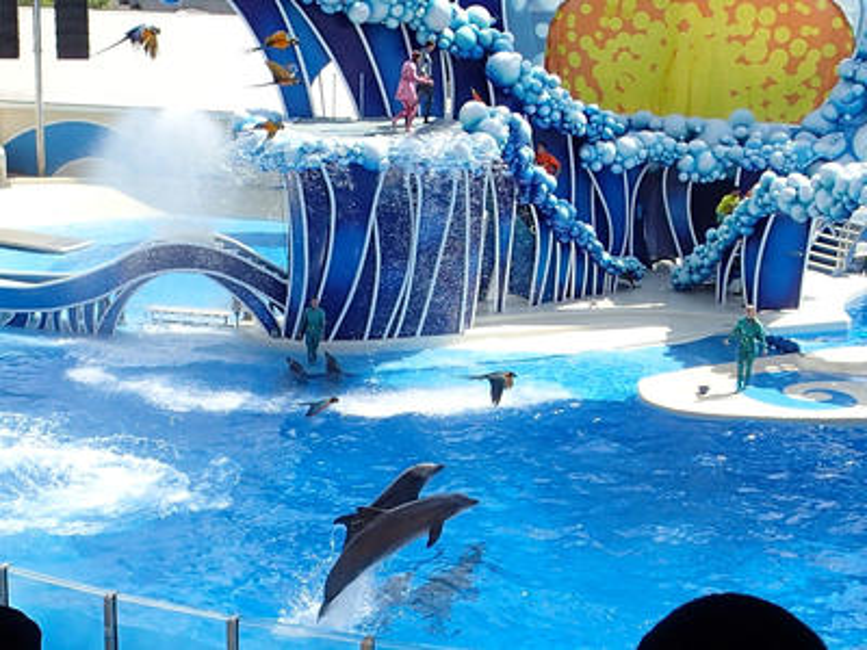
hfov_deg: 60.0
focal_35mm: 30
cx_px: 434
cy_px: 325
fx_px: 751
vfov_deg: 46.8
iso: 200
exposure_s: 1/1600
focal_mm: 5.5
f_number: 3.2
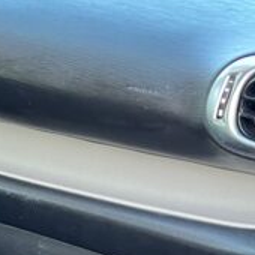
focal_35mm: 108
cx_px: -152
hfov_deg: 14.8
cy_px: 315
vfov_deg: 15.5
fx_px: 900
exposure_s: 1/50
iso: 200
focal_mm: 5.7
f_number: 1.5
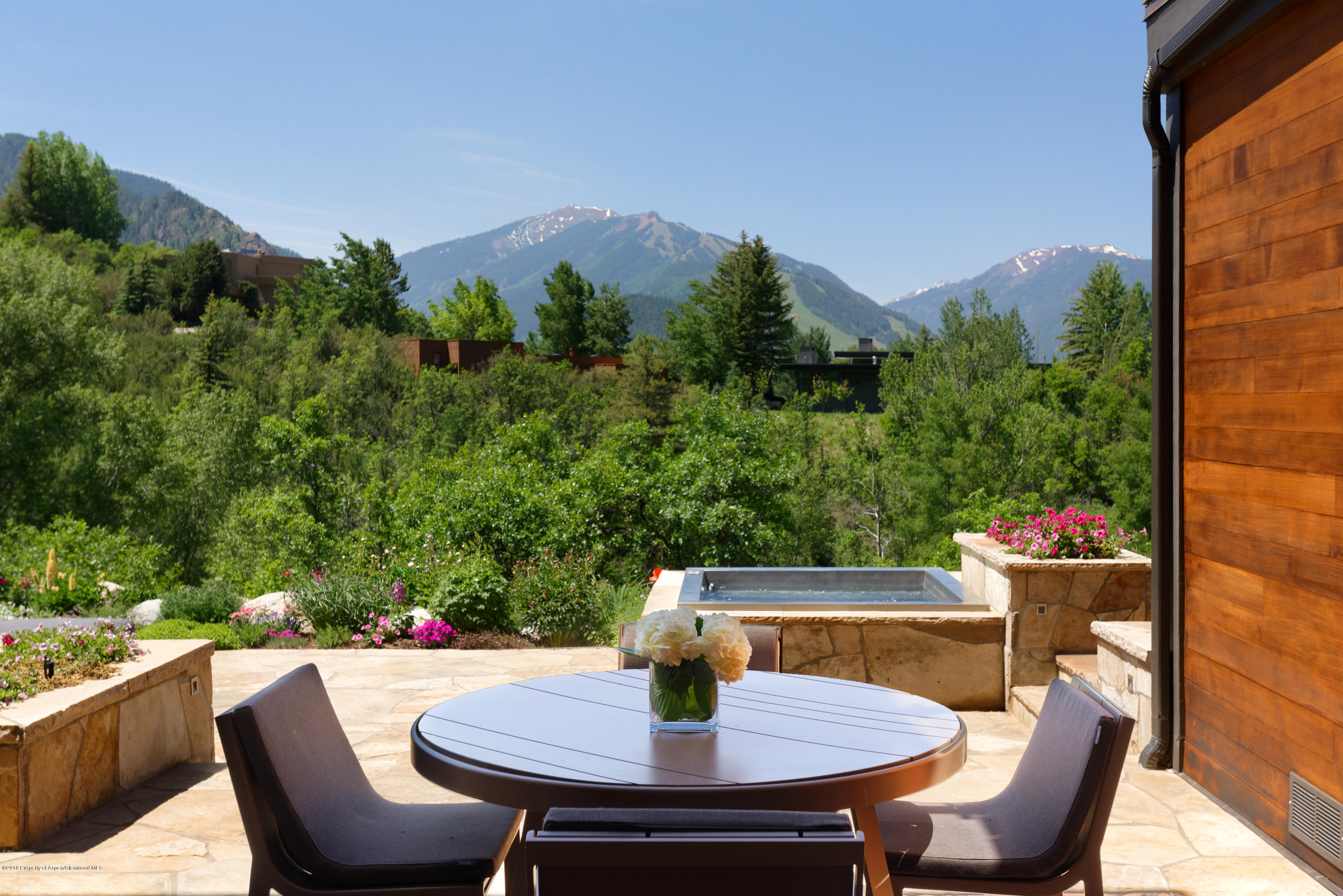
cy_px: 448
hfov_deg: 54.4
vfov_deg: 37.9
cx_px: 672
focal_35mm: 35
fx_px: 1306
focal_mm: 35
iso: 400
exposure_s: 1/640
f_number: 7.1
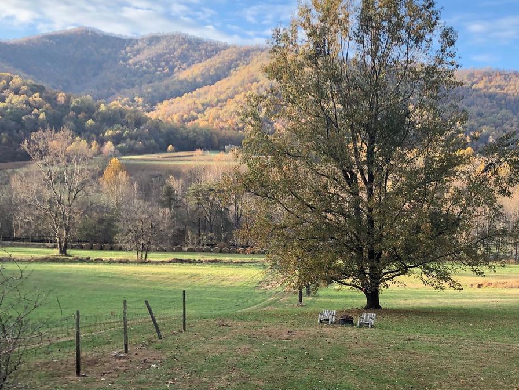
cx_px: 374
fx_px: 675
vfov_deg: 31.8
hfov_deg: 41.1
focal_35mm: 45
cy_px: 270
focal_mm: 3.99
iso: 20
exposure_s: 1/171
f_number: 1.8
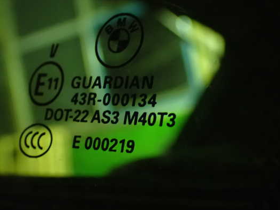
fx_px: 501
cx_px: 143
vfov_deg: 23.6
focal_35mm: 62
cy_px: 107
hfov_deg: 31.2
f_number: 3.3
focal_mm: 9.65
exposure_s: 1/20
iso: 1600
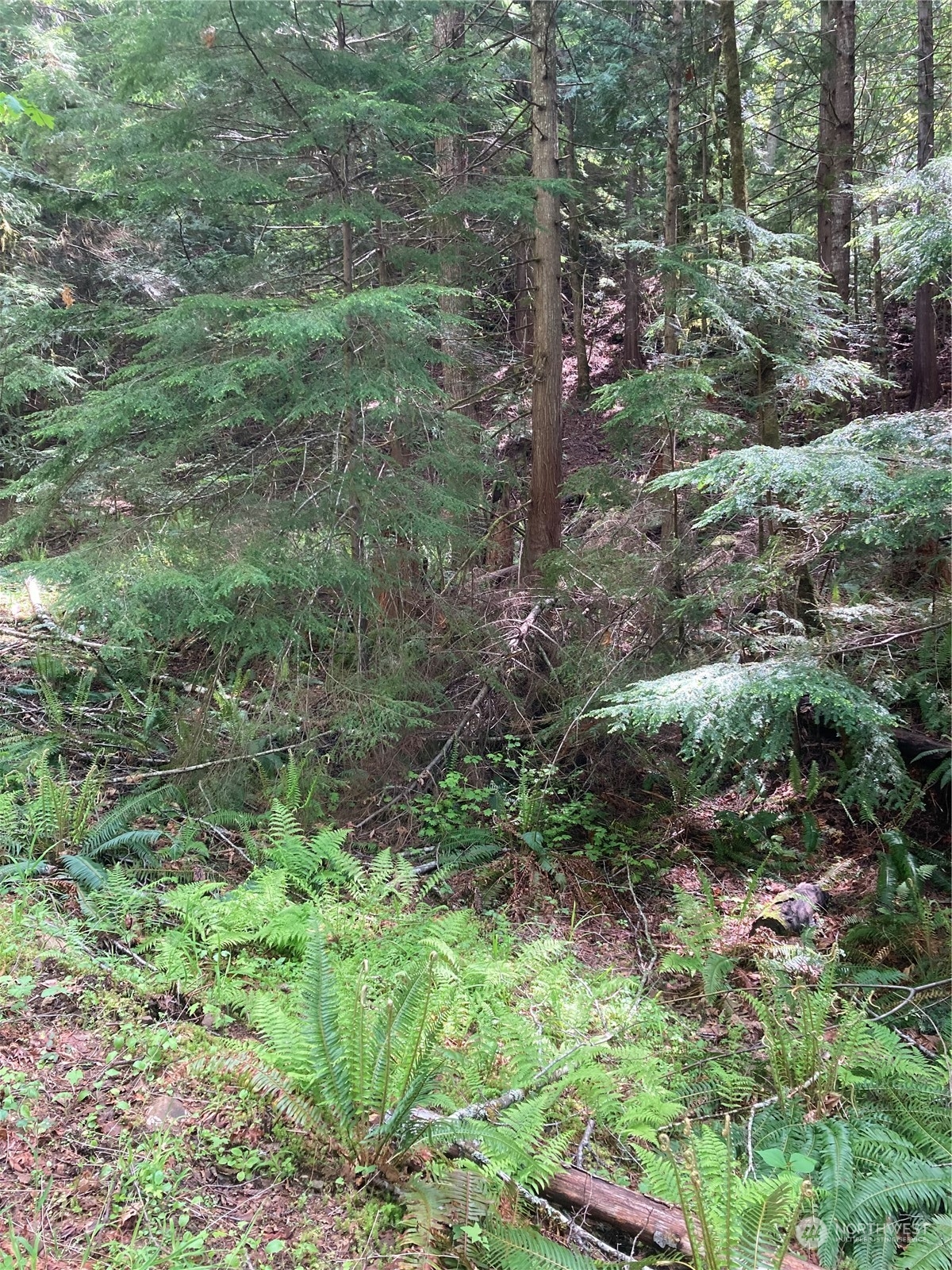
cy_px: 635
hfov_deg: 49.7
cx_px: 476
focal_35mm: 28
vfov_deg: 63.4
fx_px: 1027
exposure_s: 1/114
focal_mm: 3.99
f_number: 1.8
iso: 80
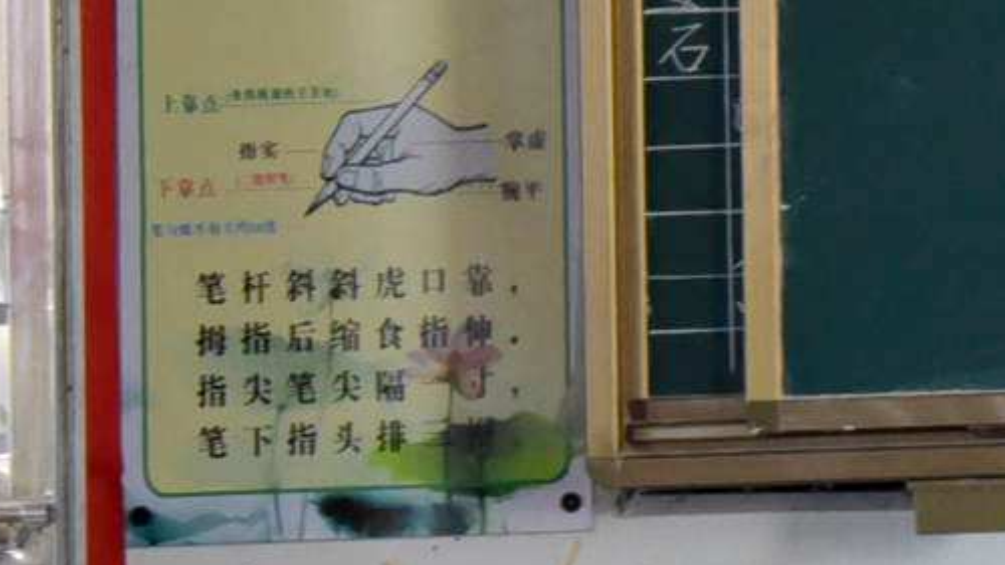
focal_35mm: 347
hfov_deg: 6.0
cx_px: 2251
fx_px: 9245
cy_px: -269
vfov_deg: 3.5
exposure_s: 1/60
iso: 3200
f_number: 16
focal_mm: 55
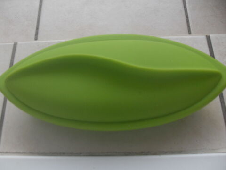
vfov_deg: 38.7
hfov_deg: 50.1
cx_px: 113
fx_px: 242
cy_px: 85
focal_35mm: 37
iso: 80
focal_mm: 6.3
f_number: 2.8
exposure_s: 1/90
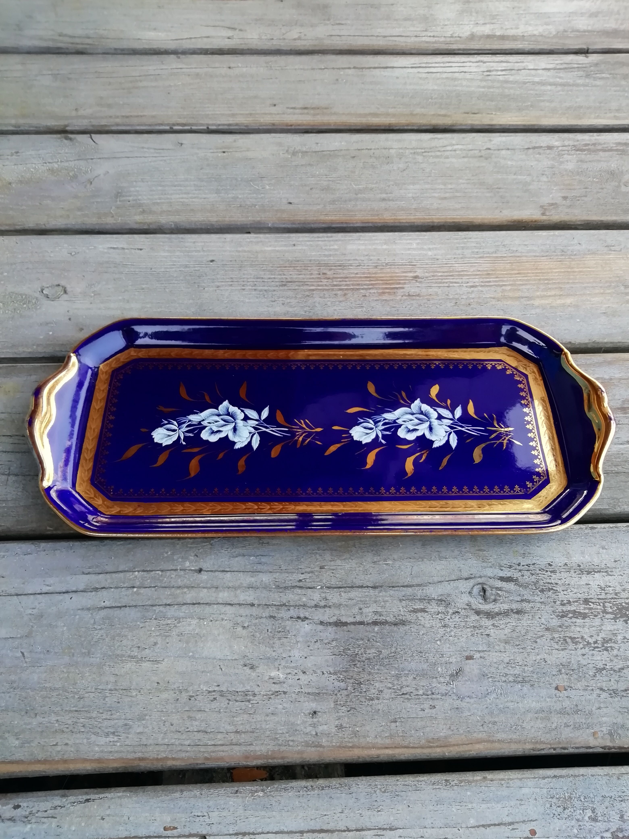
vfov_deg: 67.3
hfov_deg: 53.1
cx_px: 314
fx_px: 630
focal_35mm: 26
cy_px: 420
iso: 64
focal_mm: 3.21
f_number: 2.2
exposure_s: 1/50
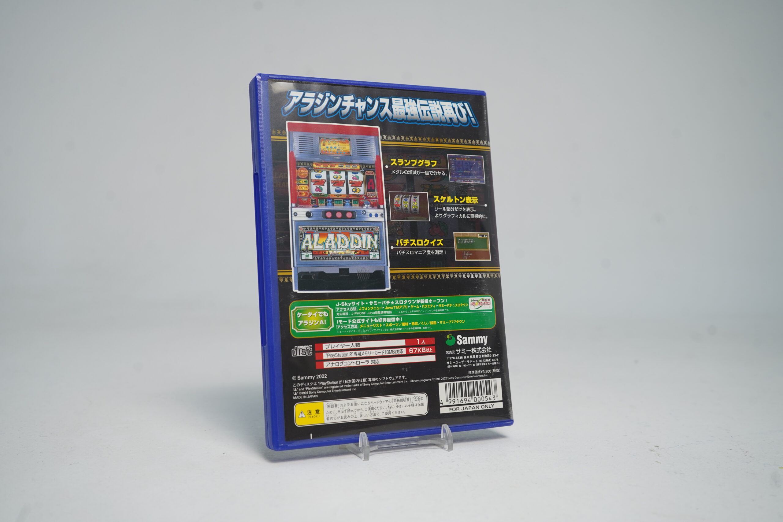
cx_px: 392
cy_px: 261
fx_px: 761
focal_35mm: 35
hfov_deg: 54.4
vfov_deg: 37.9
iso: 320
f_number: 6.3
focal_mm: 35
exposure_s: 1/40
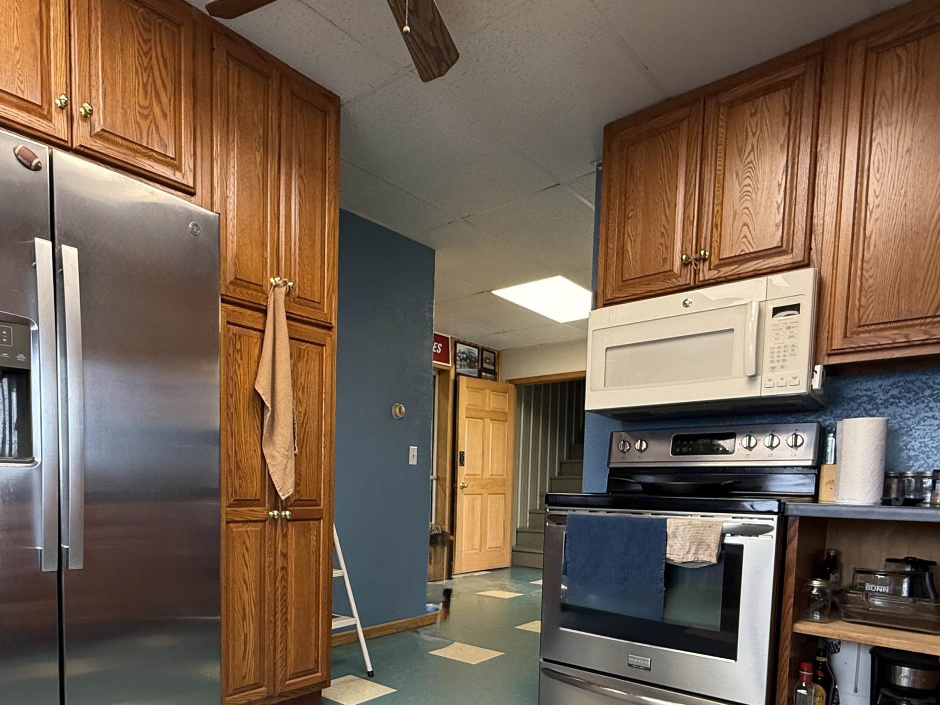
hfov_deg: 72.7
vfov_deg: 56.0
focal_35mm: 23
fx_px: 624
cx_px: 352
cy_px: 528
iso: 250
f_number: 2.2
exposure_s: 1/60
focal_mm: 2.22
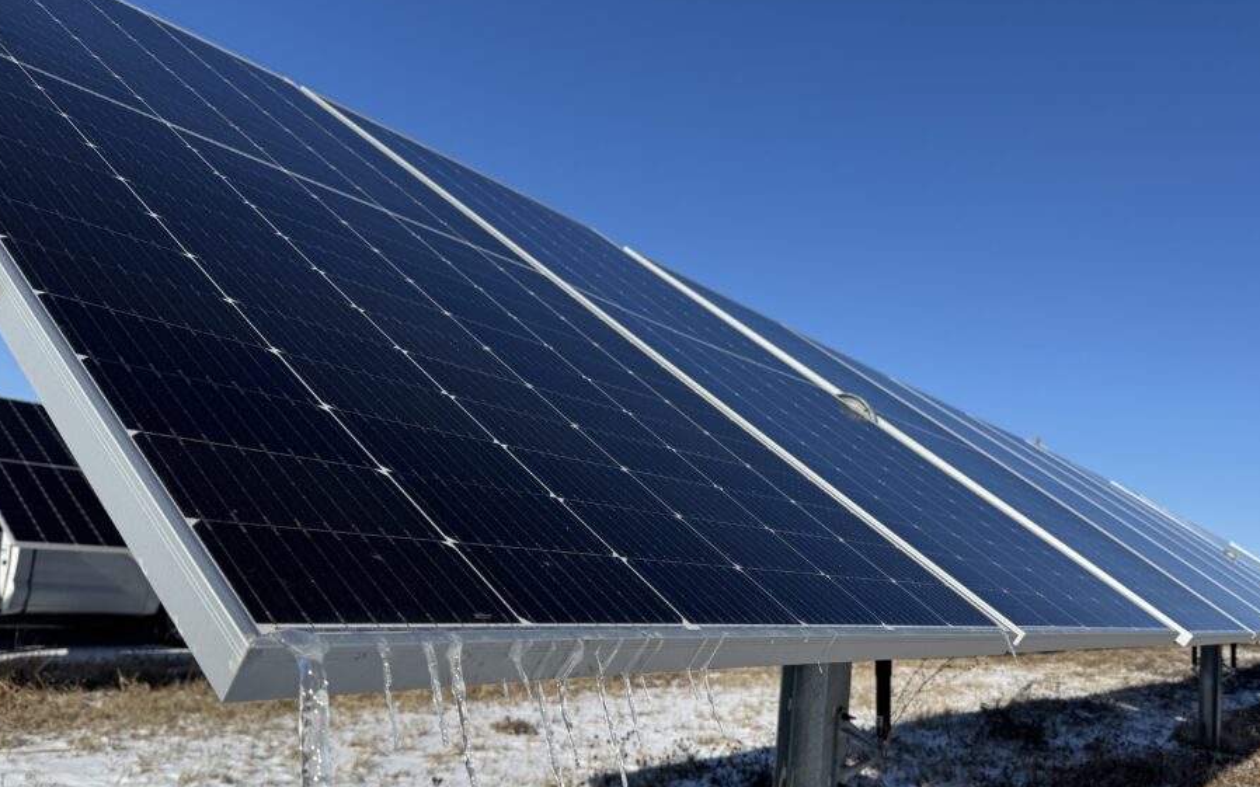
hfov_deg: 64.6
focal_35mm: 29
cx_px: 675
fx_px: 996
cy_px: 520
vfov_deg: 42.6
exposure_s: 1/7092
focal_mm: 6.76
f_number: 1.78
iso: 80
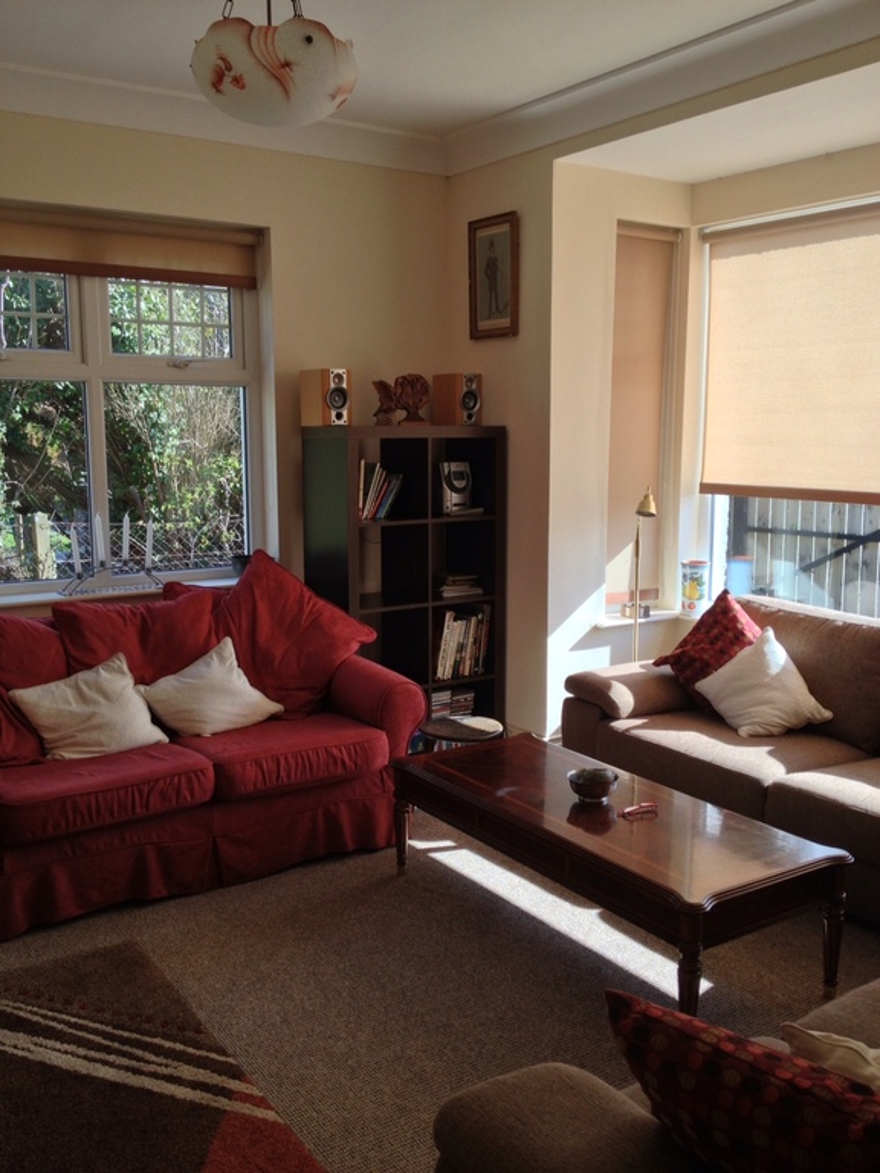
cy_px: 586
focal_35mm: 35
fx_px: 1186
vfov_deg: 52.6
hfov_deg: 40.7
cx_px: 440
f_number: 2.4
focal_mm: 4.28
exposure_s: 1/182
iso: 50
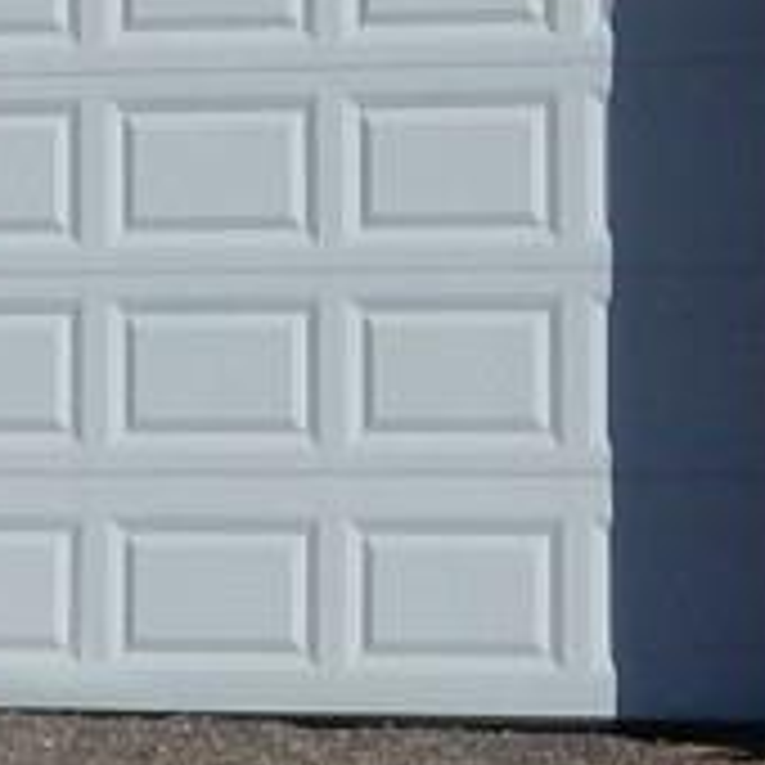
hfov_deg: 4.9
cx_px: 297
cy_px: -760
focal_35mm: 358
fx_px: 8951
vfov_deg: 4.8
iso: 125
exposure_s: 1/1600
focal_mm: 7.6
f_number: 5
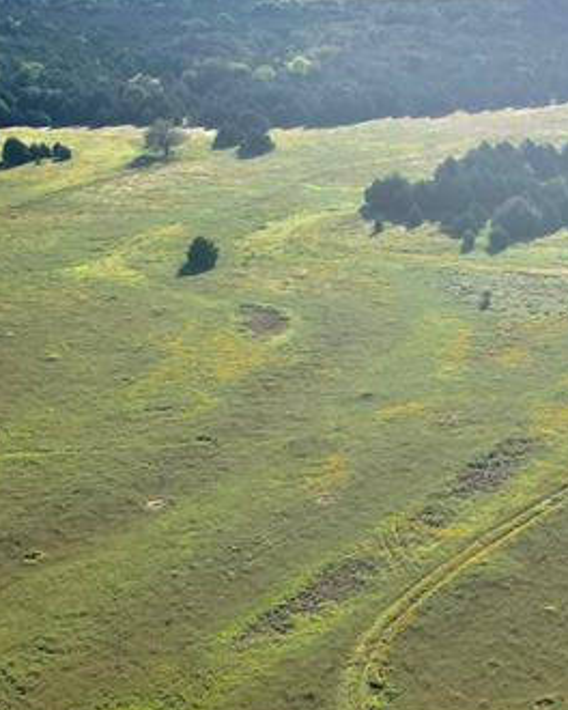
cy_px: 265
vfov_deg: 29.5
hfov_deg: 23.3
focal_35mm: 64
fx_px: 1345
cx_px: 492
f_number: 2.8
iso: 100
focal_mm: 8.38
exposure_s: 1/1000
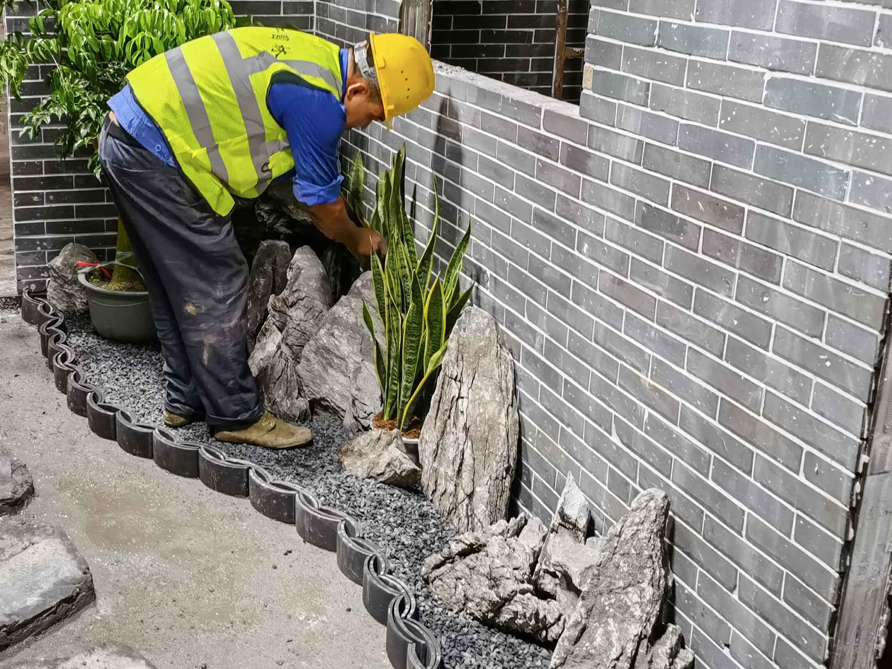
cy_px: 281
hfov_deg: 39.8
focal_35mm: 47
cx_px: 277
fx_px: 1211
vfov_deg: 30.8
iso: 640
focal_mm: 6.67
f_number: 1.9
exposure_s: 1/25
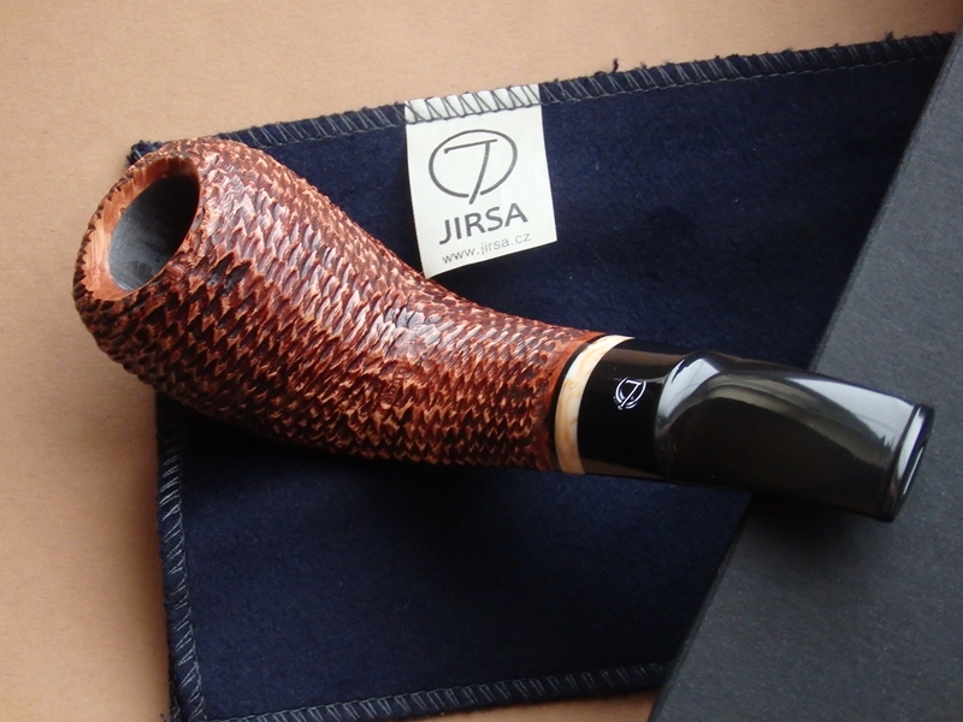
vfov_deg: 22.3
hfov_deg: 29.4
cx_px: 482
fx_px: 1836
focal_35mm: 66
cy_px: 361
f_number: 4.4
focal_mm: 11.9
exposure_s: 1/25
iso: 1000
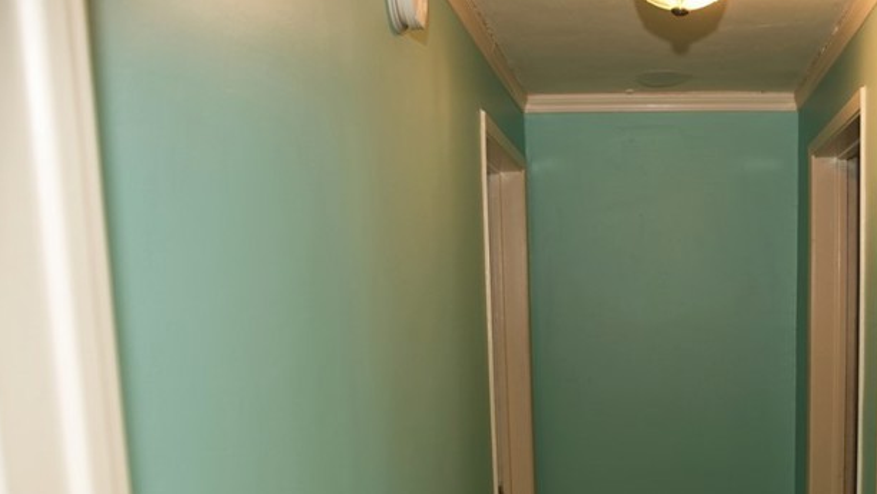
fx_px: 977
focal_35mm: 42
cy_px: 465
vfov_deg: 27.1
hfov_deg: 46.2
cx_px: 681
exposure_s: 1/60
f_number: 2.8
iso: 200
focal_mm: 24
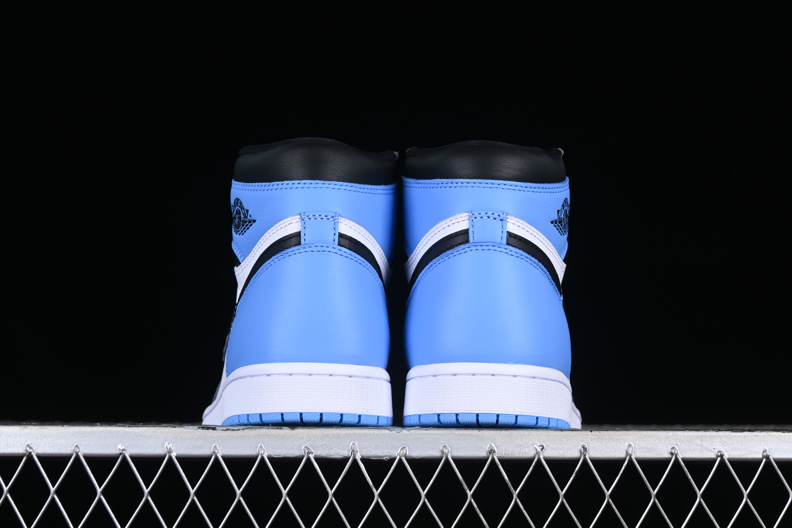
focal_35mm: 75
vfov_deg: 18.2
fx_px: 1650
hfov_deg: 27.0
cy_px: 264
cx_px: 396
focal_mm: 50
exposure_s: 1/80
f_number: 8
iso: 160
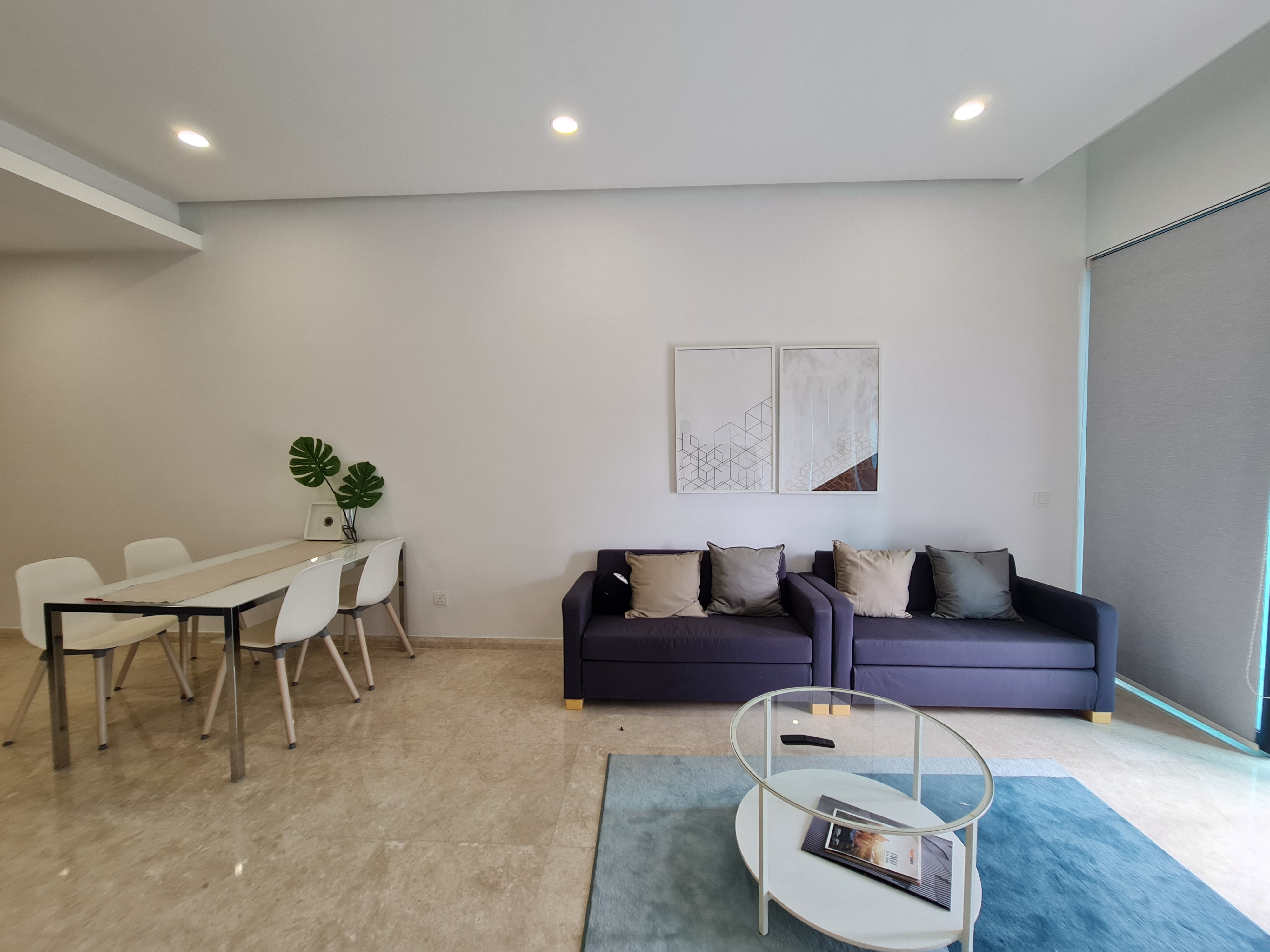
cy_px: 476
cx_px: 635
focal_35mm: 13
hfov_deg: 106.2
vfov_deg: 89.9
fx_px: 477
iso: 64
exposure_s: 1/50
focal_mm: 2.2
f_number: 2.2
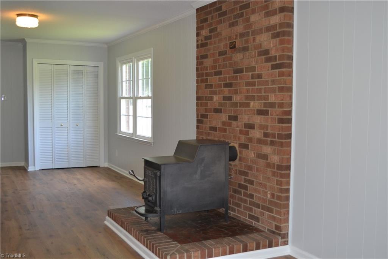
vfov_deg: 34.2
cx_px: 194
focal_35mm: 39
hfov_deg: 49.6
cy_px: 130
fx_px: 420
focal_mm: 26
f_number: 4.2
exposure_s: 1/60
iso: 500
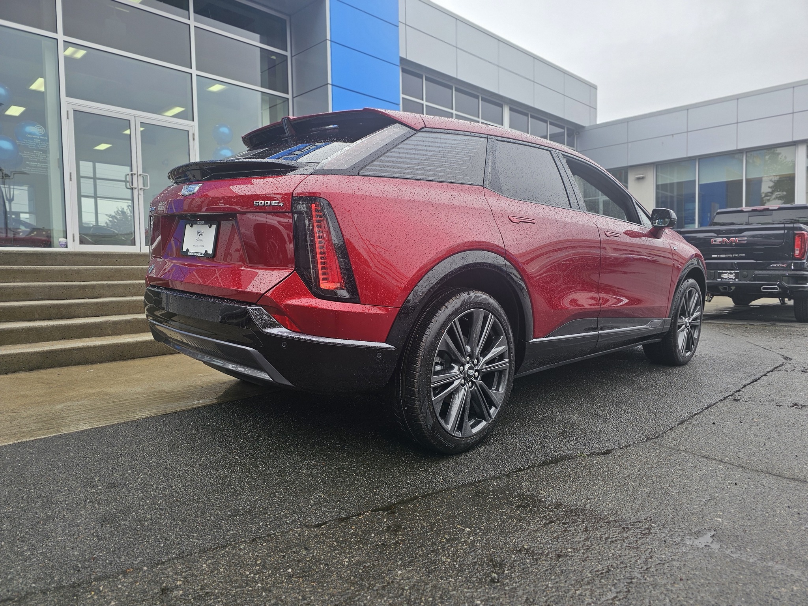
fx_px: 537
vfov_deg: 58.9
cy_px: 303
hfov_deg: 73.9
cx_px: 404
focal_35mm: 23
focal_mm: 6.3
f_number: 1.7
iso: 10
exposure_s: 1/171
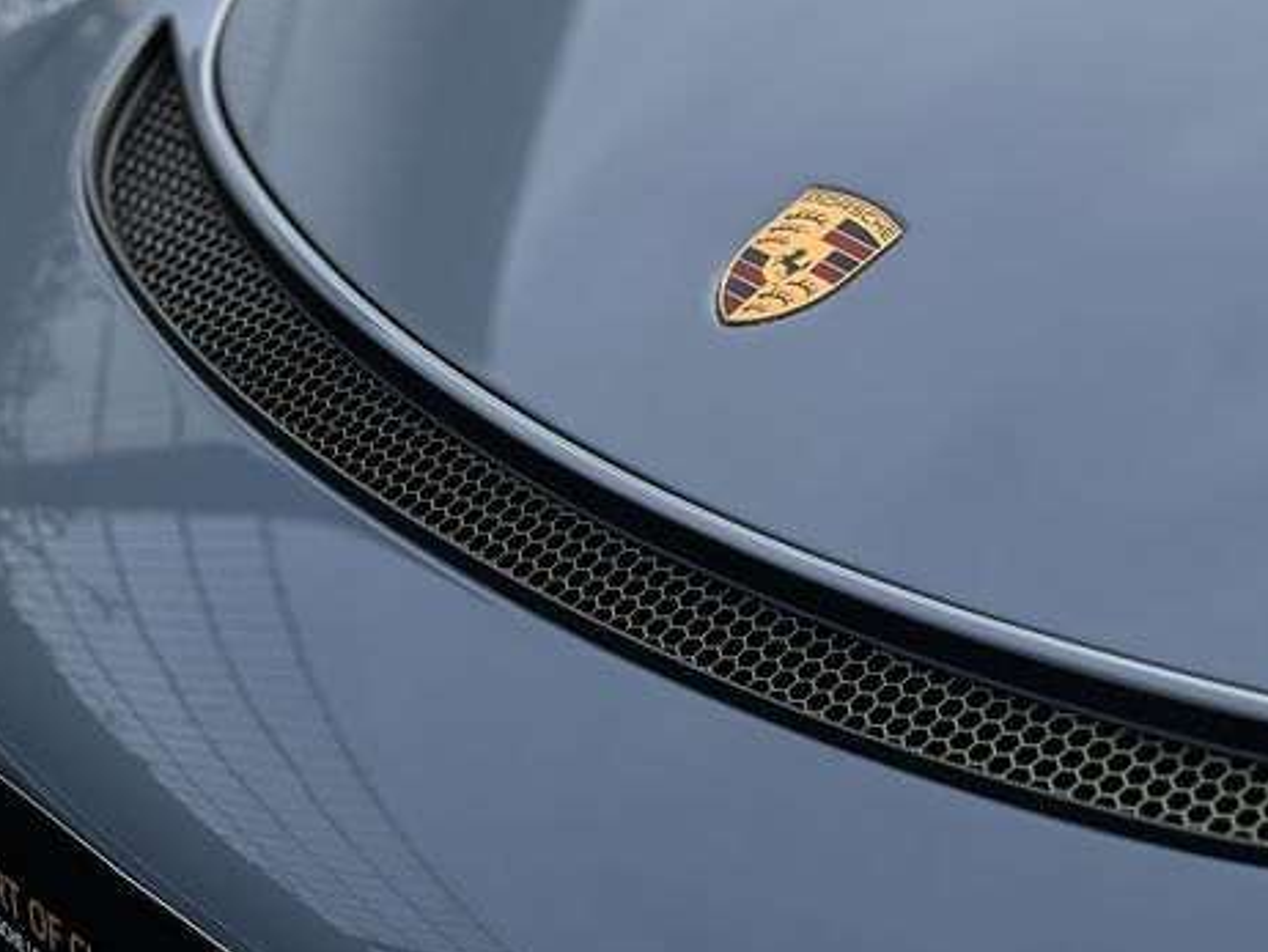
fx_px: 4691
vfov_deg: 11.6
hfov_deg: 15.4
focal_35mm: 128
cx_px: 818
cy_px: 348
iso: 25
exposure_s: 1/258
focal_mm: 9
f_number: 2.8
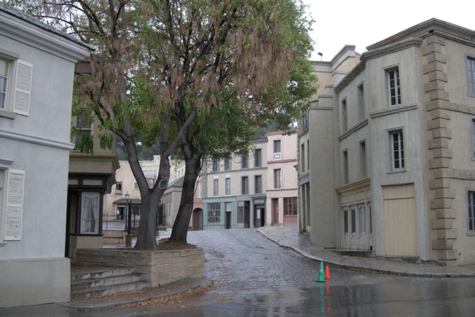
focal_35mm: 39
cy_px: 146
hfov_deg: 49.5
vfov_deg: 34.2
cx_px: 240
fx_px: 515
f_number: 2.8
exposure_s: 1/271
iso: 292
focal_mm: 7.9
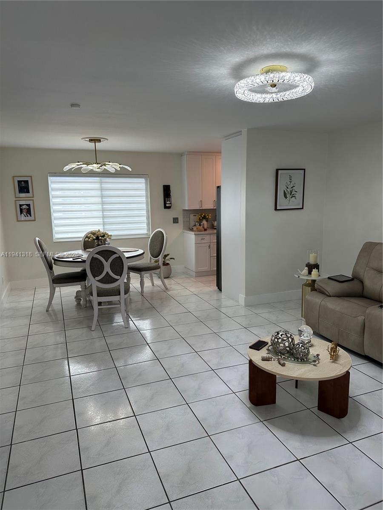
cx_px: 192
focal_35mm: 24
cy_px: 255
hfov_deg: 56.8
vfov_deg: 71.6
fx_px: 354
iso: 100
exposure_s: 1/131
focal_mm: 6.86
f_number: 1.78
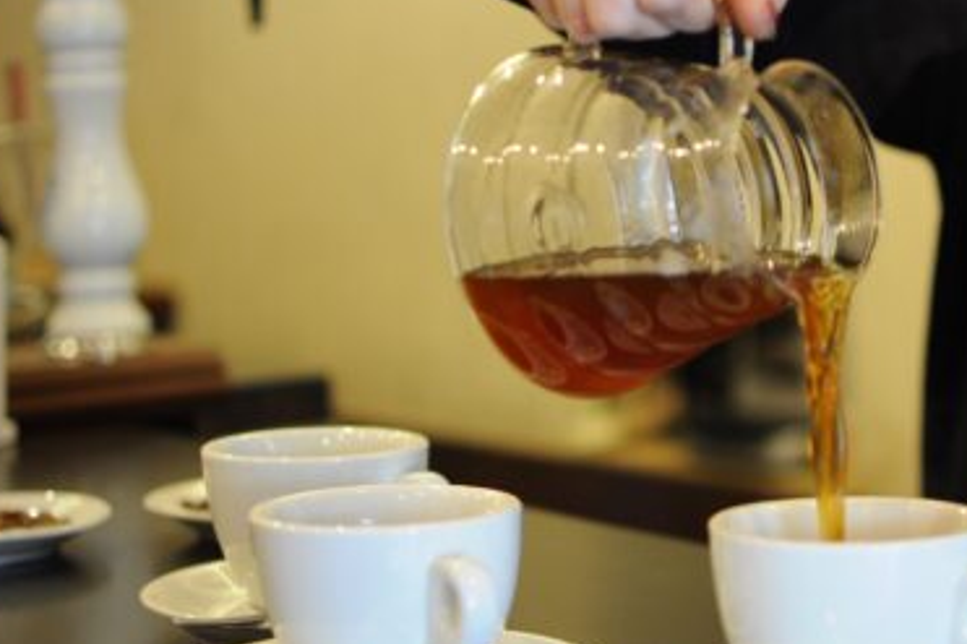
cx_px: 659
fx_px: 2277
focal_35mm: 85
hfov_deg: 23.8
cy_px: 325
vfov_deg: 16.1
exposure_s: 1/50
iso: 500
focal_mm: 35
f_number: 2
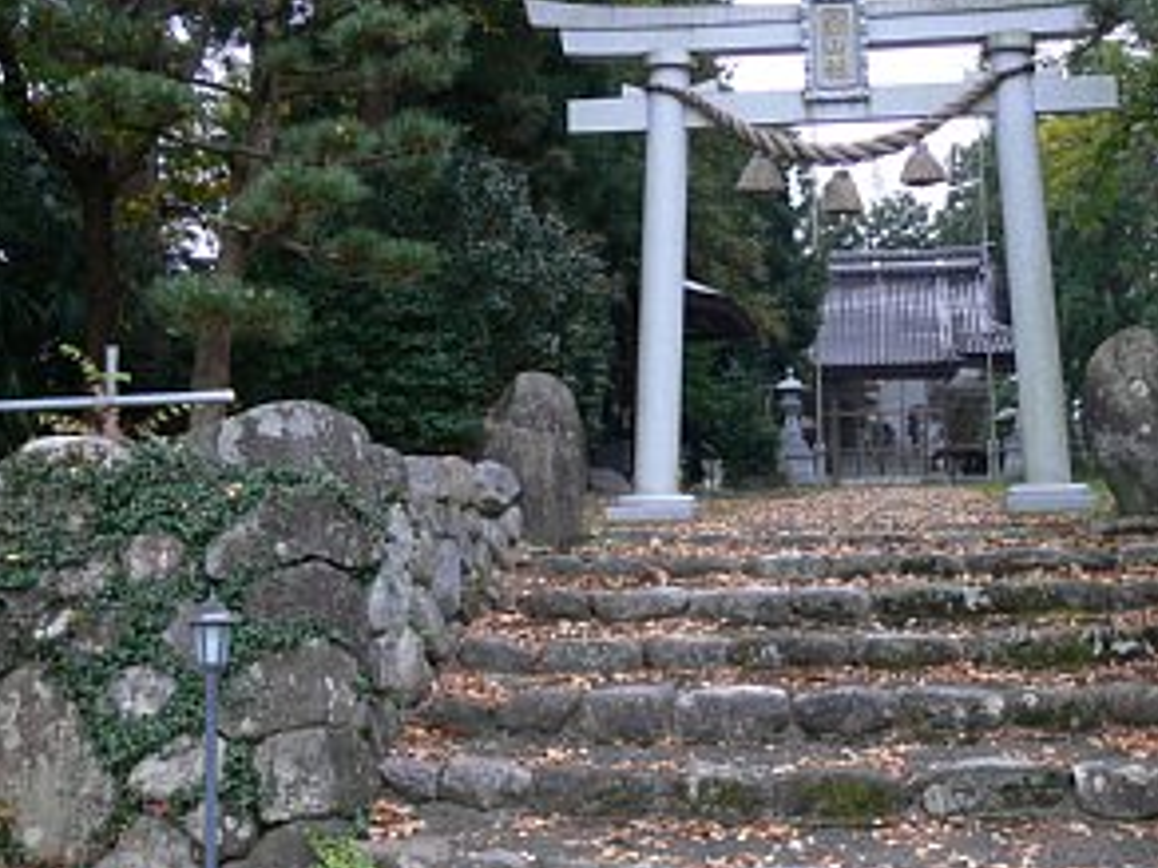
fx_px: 1606
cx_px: 769
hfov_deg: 39.2
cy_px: 317
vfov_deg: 30.1
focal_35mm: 48
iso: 80
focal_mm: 7.4
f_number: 2.8
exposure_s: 1/40
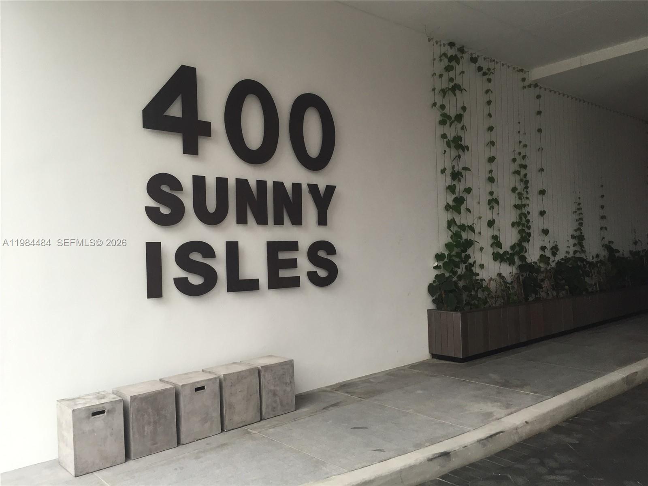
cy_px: 243
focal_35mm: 29
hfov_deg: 61.7
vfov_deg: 48.2
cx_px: 324
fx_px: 543
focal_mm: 4.15
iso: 32
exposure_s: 1/40
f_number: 2.2
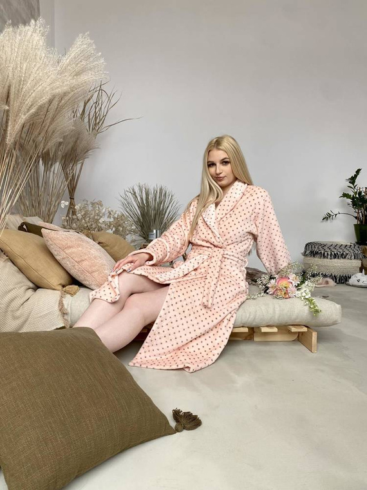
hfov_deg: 53.1
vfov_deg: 67.3
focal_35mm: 26
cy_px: 245
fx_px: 368
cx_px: 184
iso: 50
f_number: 1.8
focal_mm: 4.25
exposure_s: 1/121
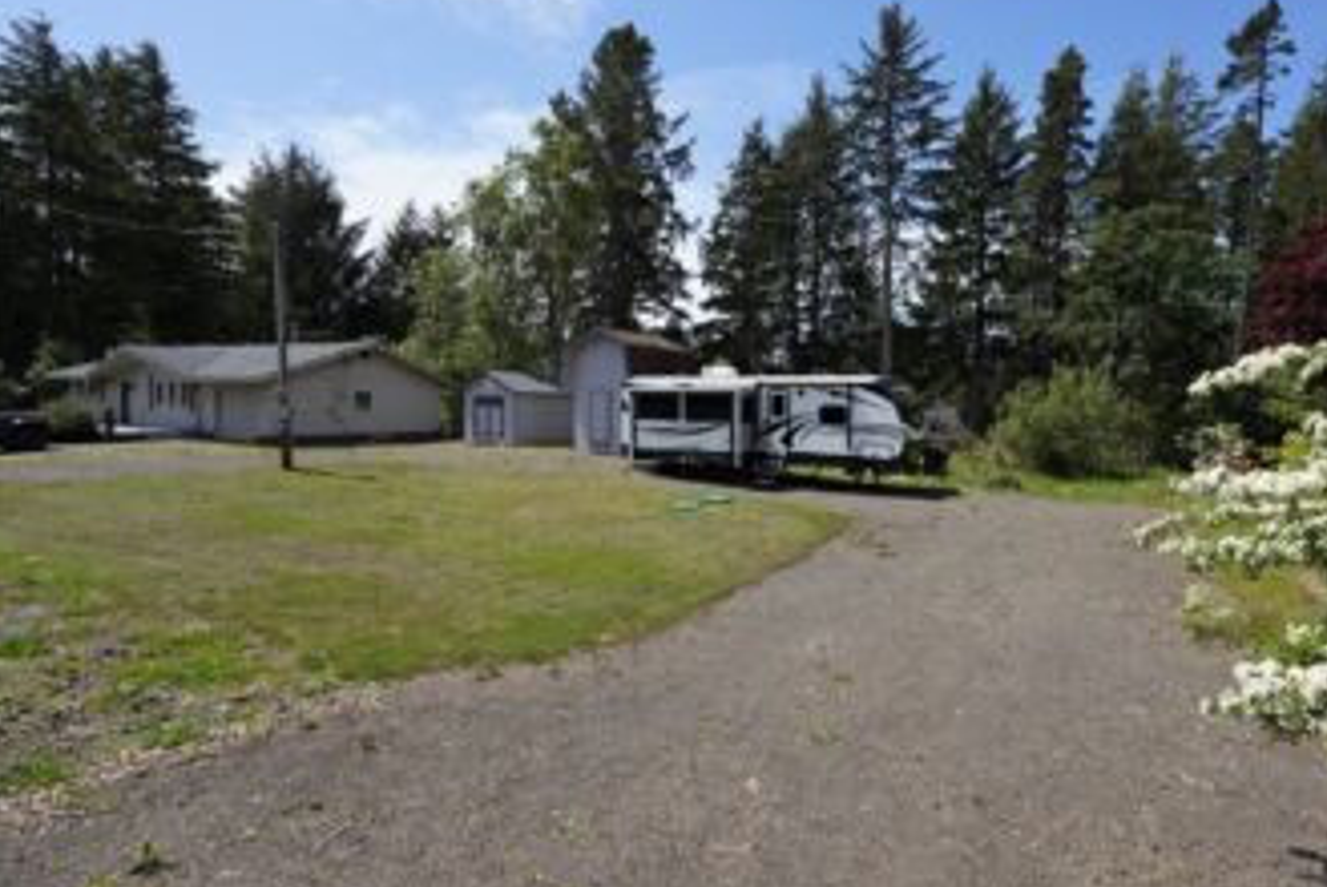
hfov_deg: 92.0
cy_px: 413
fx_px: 627
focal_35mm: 17
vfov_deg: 70.5
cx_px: 795
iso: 100
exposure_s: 1/1000
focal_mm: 14
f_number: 4
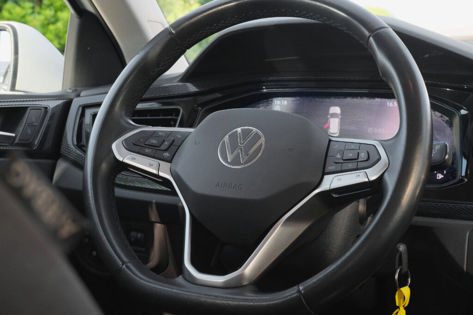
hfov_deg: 29.7
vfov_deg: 20.0
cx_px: 236
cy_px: 158
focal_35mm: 68
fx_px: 894
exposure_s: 1/100
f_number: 9
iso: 2000
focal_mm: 45
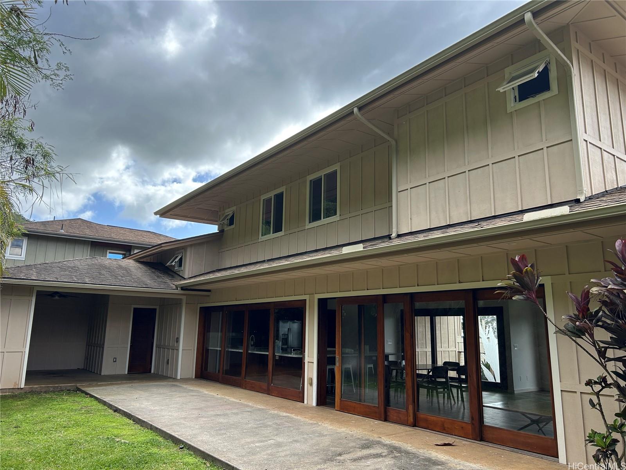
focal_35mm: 26
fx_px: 470
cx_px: 313
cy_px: 235
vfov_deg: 53.1
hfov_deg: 67.3
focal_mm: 5.7
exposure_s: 1/1698
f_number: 1.5
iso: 50
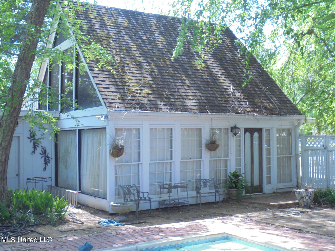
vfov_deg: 33.6
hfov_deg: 43.9
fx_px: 416
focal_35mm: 43
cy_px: 126
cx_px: 168
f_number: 4.5
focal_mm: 7.8
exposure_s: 1/50
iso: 100
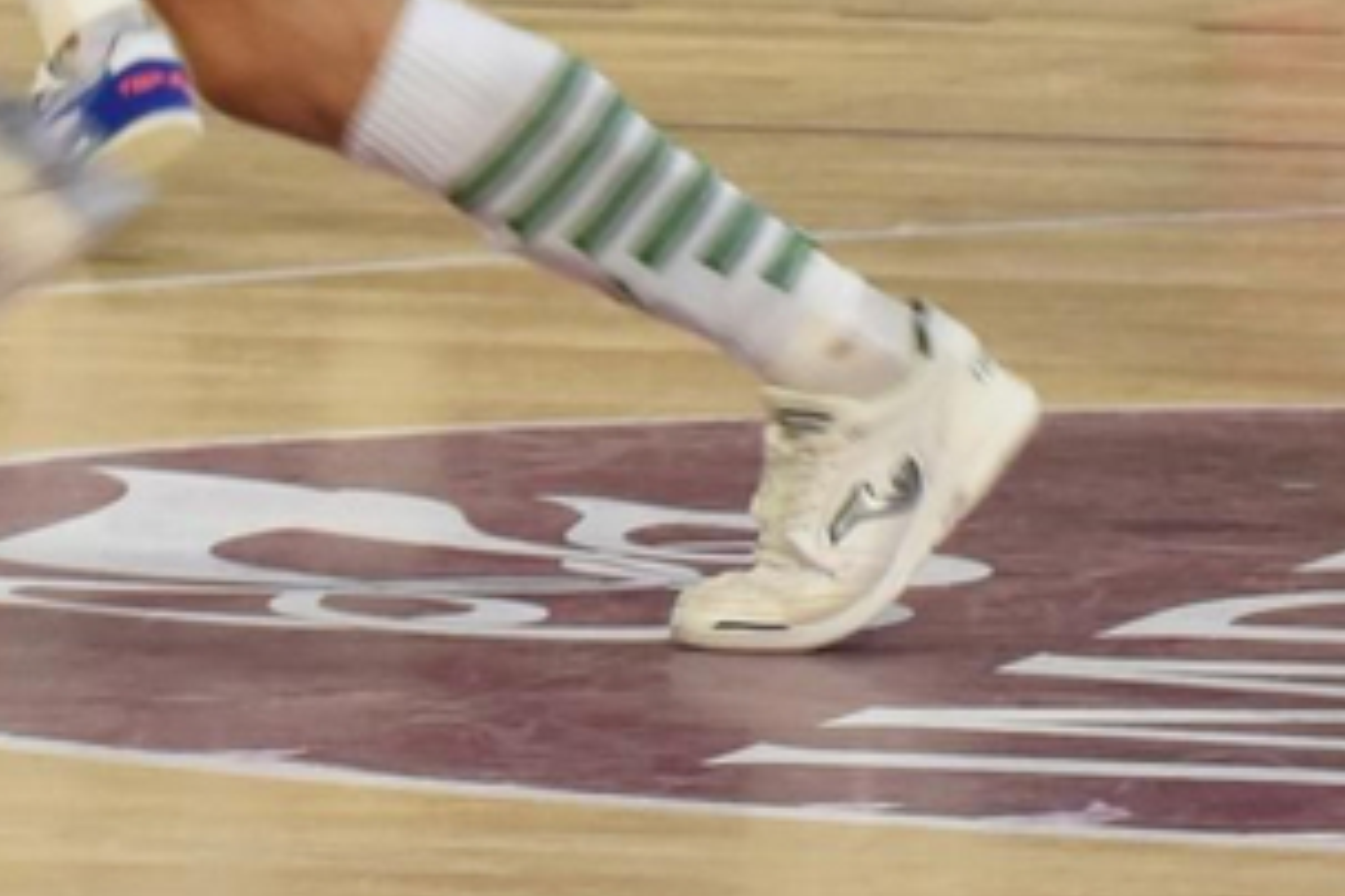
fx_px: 20696
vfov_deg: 2.5
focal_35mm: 554
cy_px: -1442
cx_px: 3343
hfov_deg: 3.7
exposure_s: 1/160
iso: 2500
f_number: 6.3
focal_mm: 105
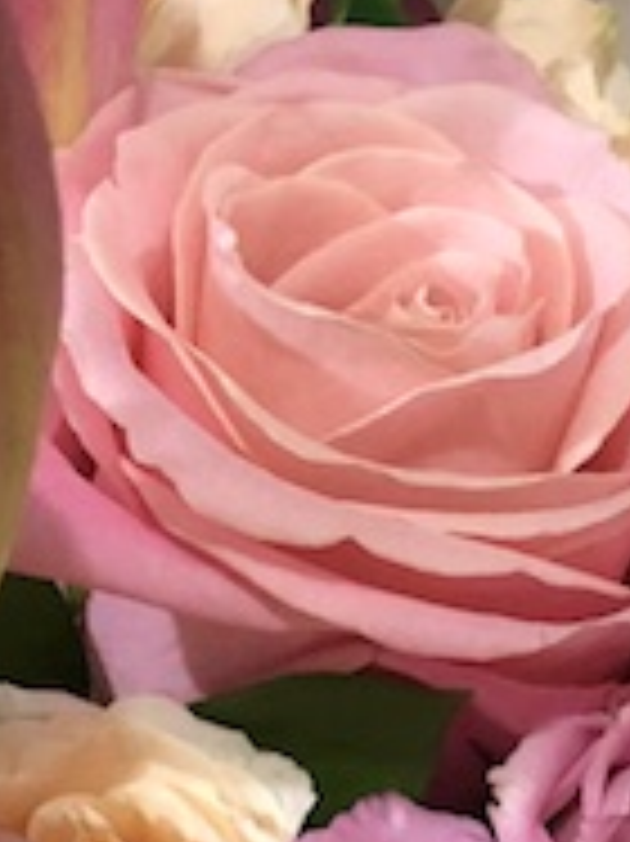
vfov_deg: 16.2
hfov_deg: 12.3
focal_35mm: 120
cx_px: 328
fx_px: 2915
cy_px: 729
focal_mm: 3.99
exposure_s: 1/13
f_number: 1.8
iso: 100
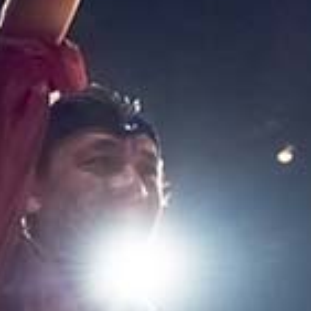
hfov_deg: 12.2
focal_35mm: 139
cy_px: 281
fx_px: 1413
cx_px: -82
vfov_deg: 12.5
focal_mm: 24
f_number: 4.5
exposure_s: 1/250
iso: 12800
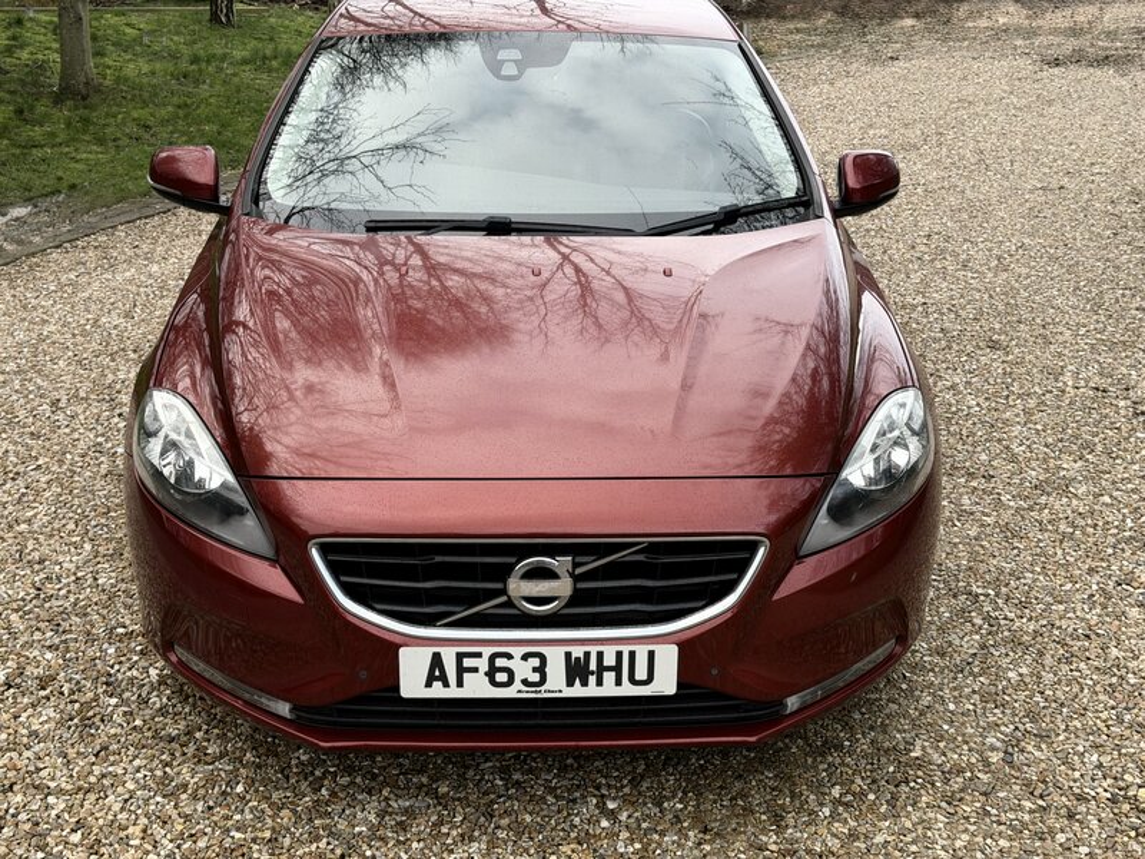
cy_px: 430
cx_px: 572
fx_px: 1588
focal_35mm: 48
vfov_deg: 30.3
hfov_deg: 39.7
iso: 64
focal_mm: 6.76
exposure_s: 1/269
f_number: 1.78
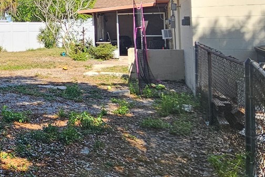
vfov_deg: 29.9
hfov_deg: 34.3
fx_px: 316
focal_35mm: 43
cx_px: -68
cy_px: 20
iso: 50
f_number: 2.2
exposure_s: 1/796
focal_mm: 2.2
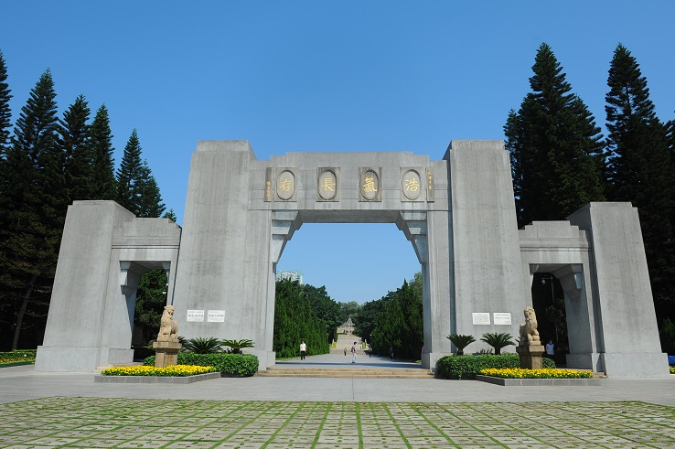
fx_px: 487
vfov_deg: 49.5
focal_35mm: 26
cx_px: 340
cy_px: 216
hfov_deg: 69.4
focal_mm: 24
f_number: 8
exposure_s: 1/640
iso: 200
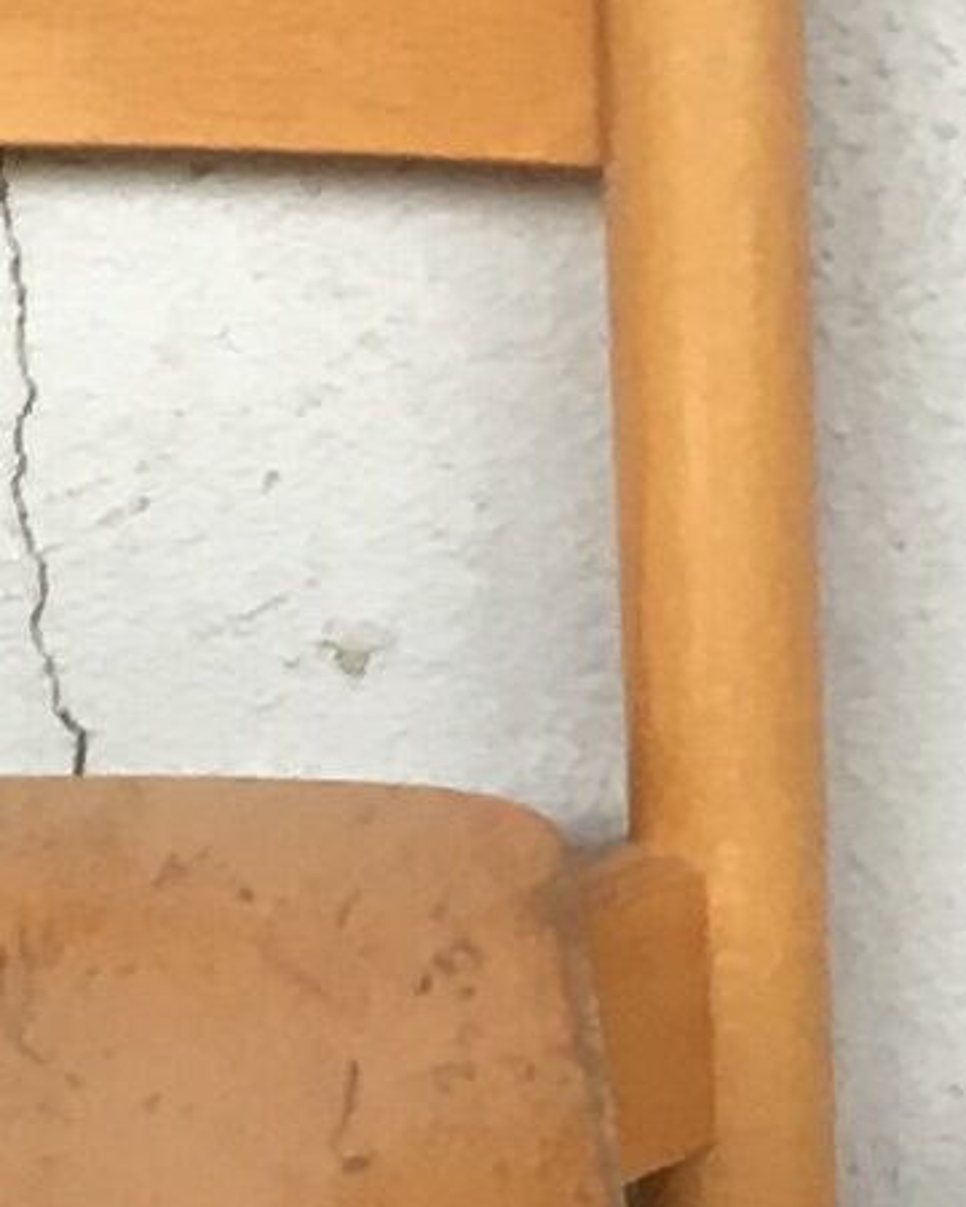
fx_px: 9038
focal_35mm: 253
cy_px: 739
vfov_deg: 7.6
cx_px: 664
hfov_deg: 6.1
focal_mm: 4.15
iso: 80
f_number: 2.2
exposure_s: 1/33
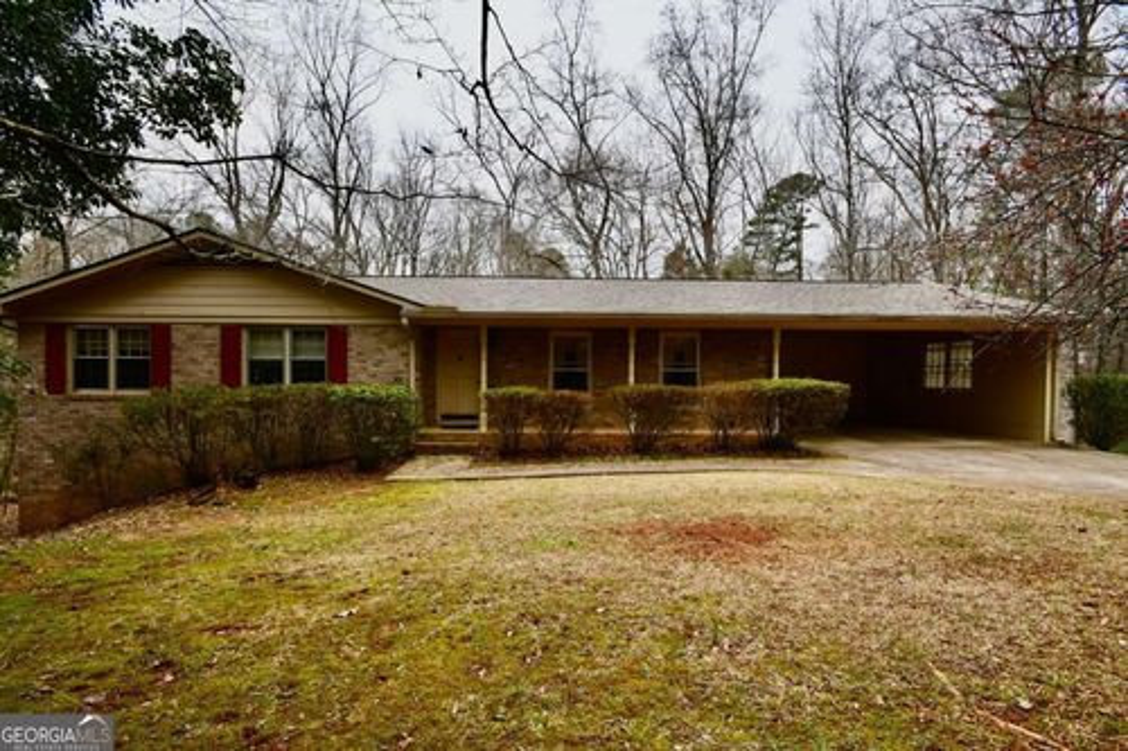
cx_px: 564
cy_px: 376
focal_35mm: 15
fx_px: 470
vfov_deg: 77.3
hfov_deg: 100.4
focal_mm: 10
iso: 200
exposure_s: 1/250
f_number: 7.1
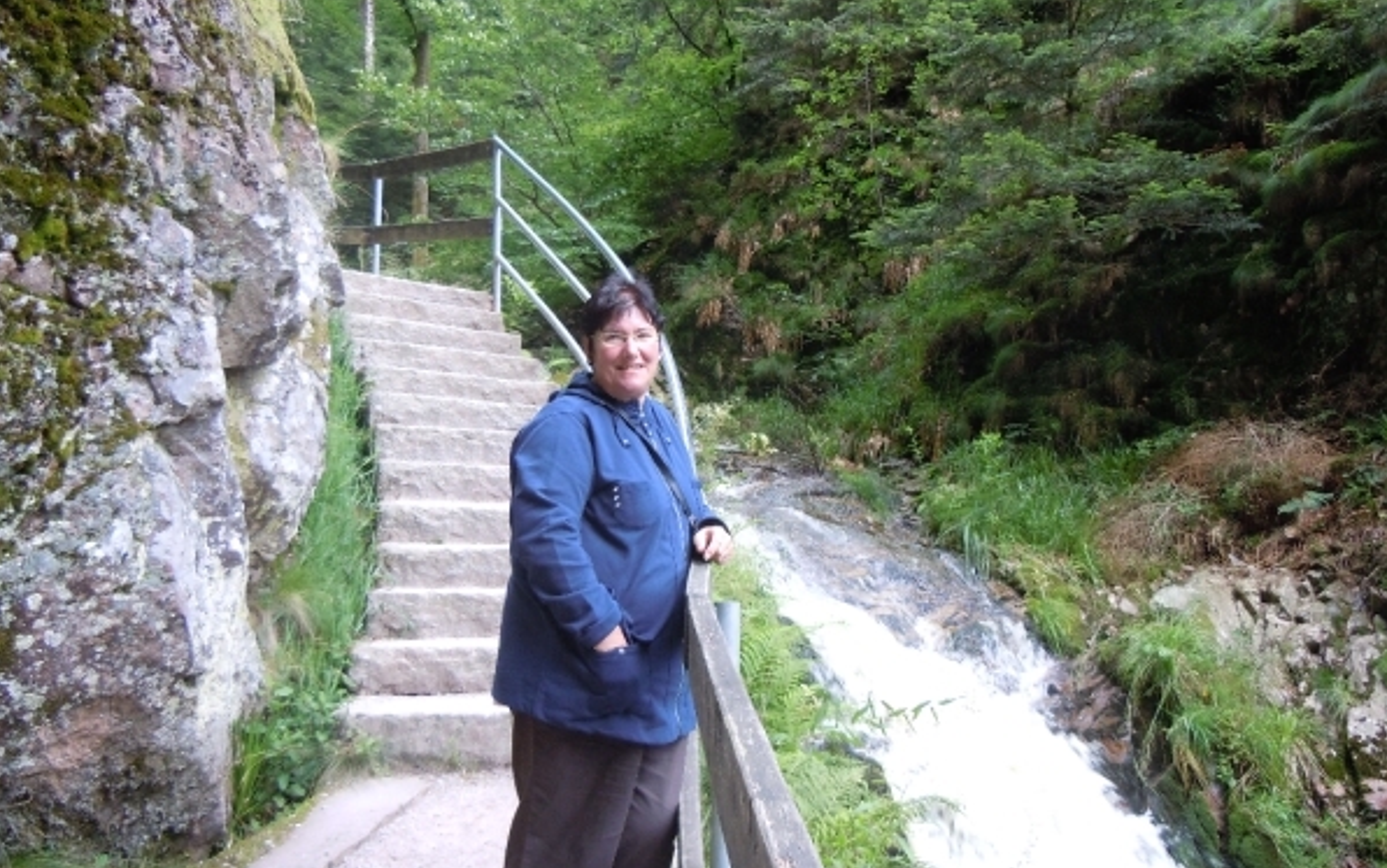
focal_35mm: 32
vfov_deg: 39.4
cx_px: 696
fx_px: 1210
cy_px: 405
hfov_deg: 59.6
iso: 200
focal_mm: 5.4
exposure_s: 1/60
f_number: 3.5
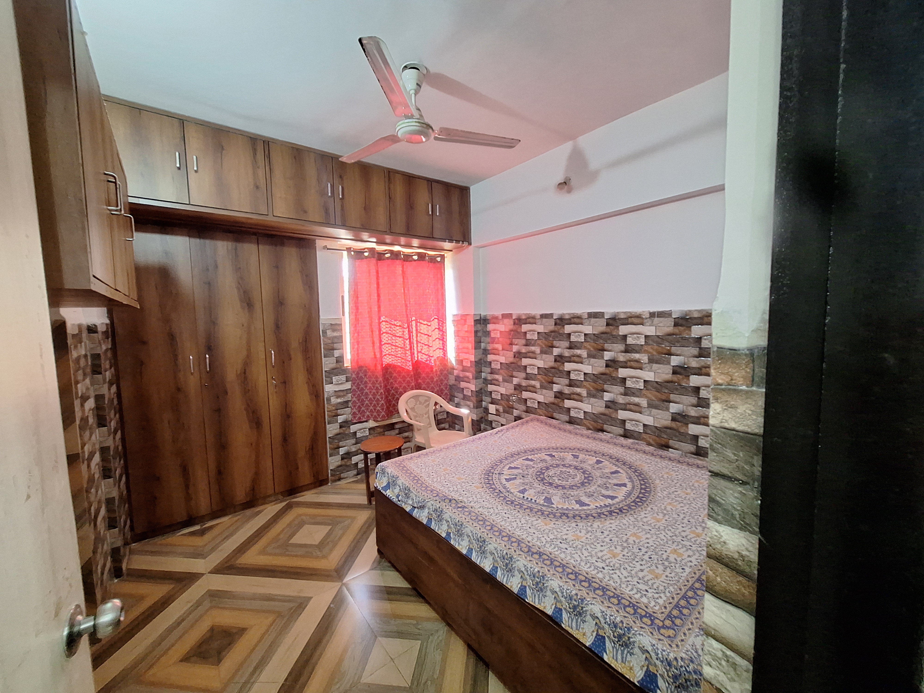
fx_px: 347
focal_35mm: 13
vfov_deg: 89.9
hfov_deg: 106.2
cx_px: 462
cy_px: 346
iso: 400
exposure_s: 1/25
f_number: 2.2
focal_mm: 1.74
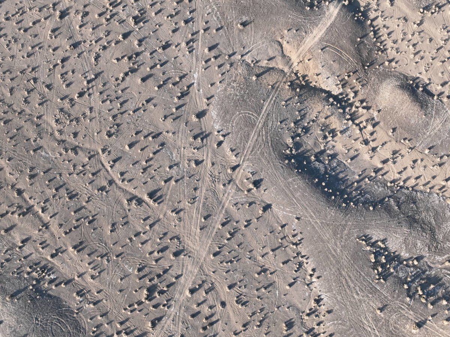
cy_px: 168
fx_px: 312
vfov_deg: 56.8
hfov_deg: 71.6
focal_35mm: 24
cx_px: 225
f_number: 2.8
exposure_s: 1/120
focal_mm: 12.29
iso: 100
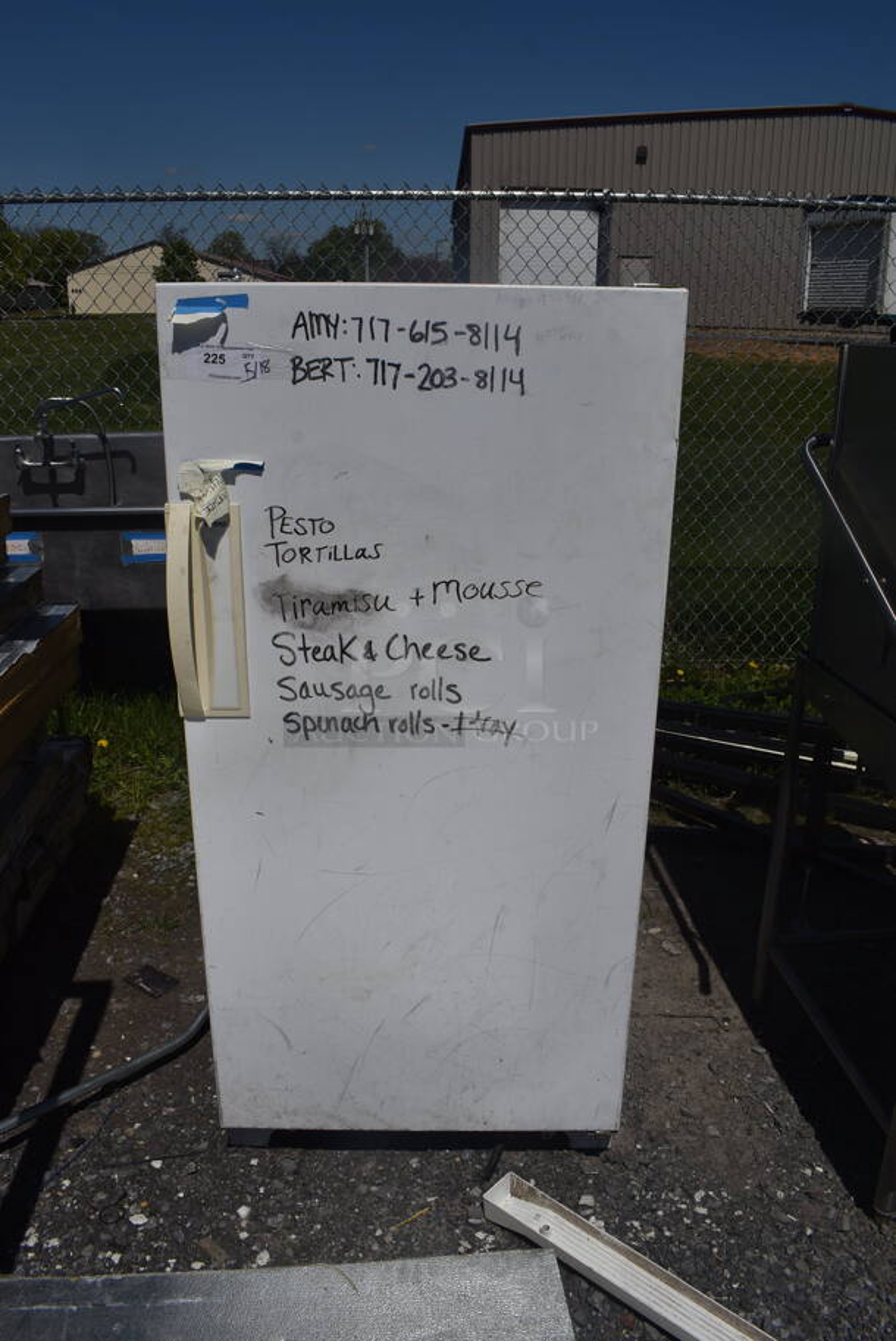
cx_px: 448
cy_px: 670
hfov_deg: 48.0
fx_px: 1006
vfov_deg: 67.3
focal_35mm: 27
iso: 100
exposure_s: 1/640
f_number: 13
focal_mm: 18
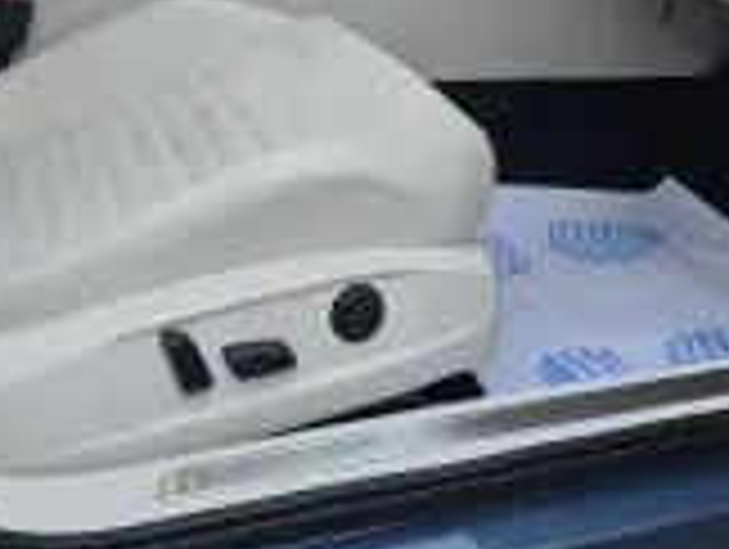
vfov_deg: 27.9
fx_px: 1076
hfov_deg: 37.2
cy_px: 90
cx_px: 279
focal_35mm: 51
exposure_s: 1/120
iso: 200
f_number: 1.7
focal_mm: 6.3
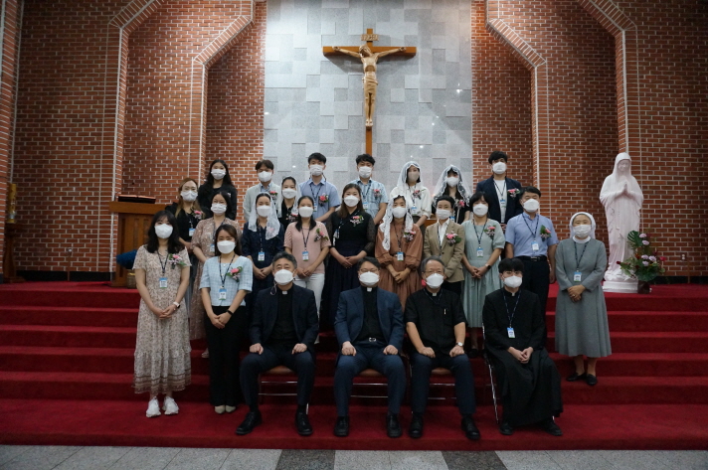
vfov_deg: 53.0
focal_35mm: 24
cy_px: 235
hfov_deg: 73.8
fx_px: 471
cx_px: 354
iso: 3200
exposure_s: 1/160
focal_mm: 16
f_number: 3.5
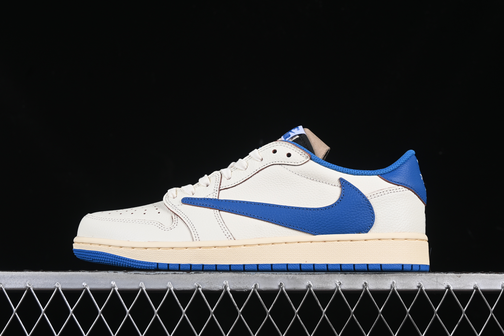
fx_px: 1050
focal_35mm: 75
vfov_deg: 18.2
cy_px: 168
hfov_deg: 27.0
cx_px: 252
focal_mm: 50
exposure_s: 1/80
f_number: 8
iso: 160
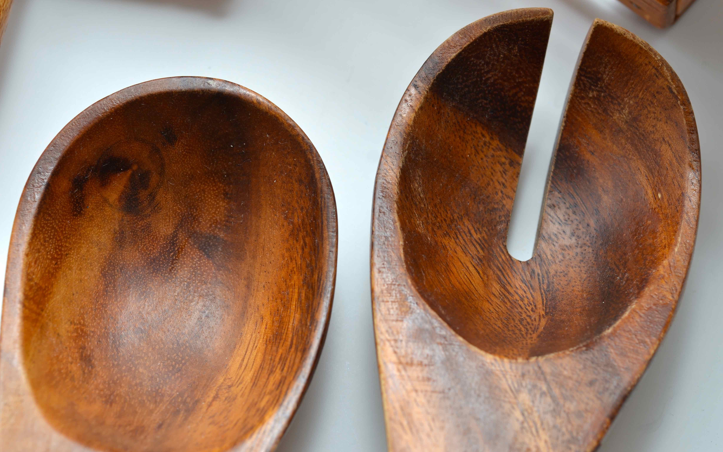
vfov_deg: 15.5
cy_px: 227
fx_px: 1665
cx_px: 363
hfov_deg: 24.5
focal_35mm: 85
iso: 100
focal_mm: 55
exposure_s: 1/250
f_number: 5.6
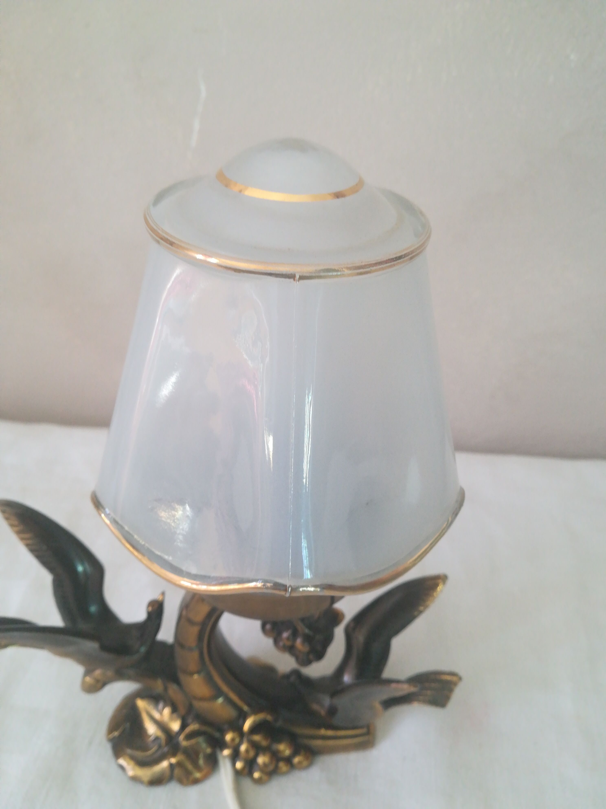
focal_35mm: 26
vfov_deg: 67.3
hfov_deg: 53.1
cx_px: 303
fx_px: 607
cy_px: 404
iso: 250
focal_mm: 3.83
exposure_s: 1/33.3
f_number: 2.2
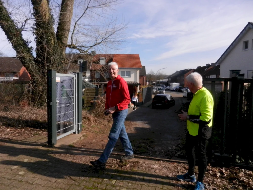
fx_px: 183
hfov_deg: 69.4
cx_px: 126
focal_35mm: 25
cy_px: 95
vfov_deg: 54.9
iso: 800
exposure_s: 1/1600
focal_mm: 4.5
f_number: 7
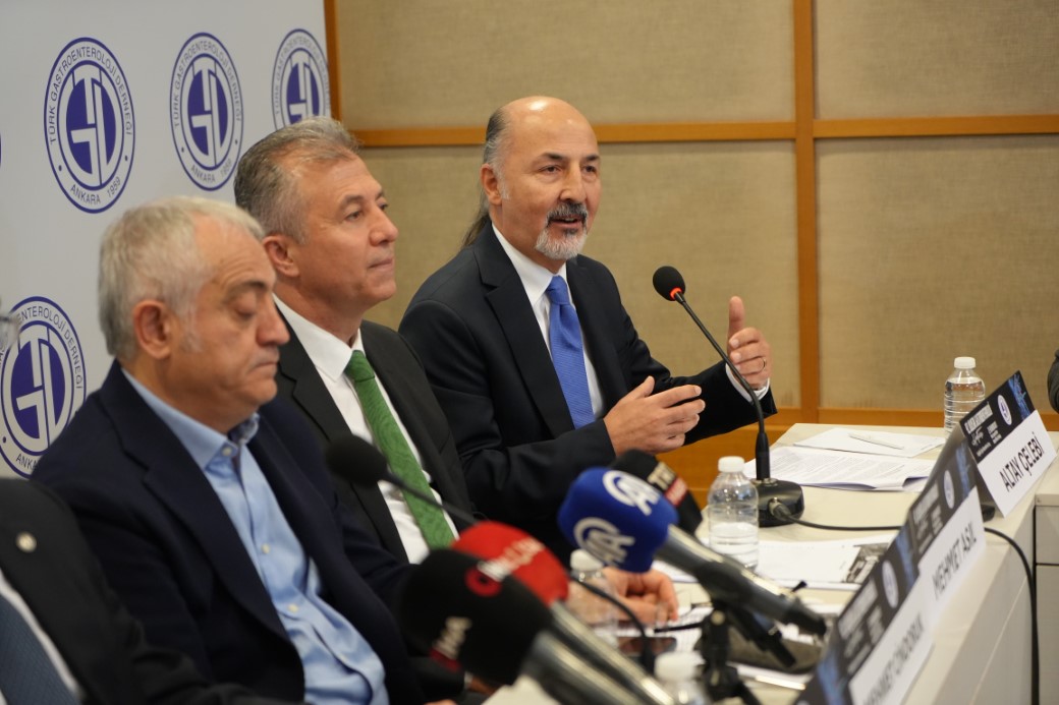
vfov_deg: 19.5
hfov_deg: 28.8
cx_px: 530
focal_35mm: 70
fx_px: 2059
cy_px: 352
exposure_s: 1/160
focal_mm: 70
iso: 3200
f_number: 4
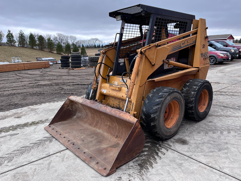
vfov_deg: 53.1
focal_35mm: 26
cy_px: 90
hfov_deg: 67.3
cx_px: 120
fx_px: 181
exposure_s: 1/172
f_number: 1.6
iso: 64
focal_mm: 5.1
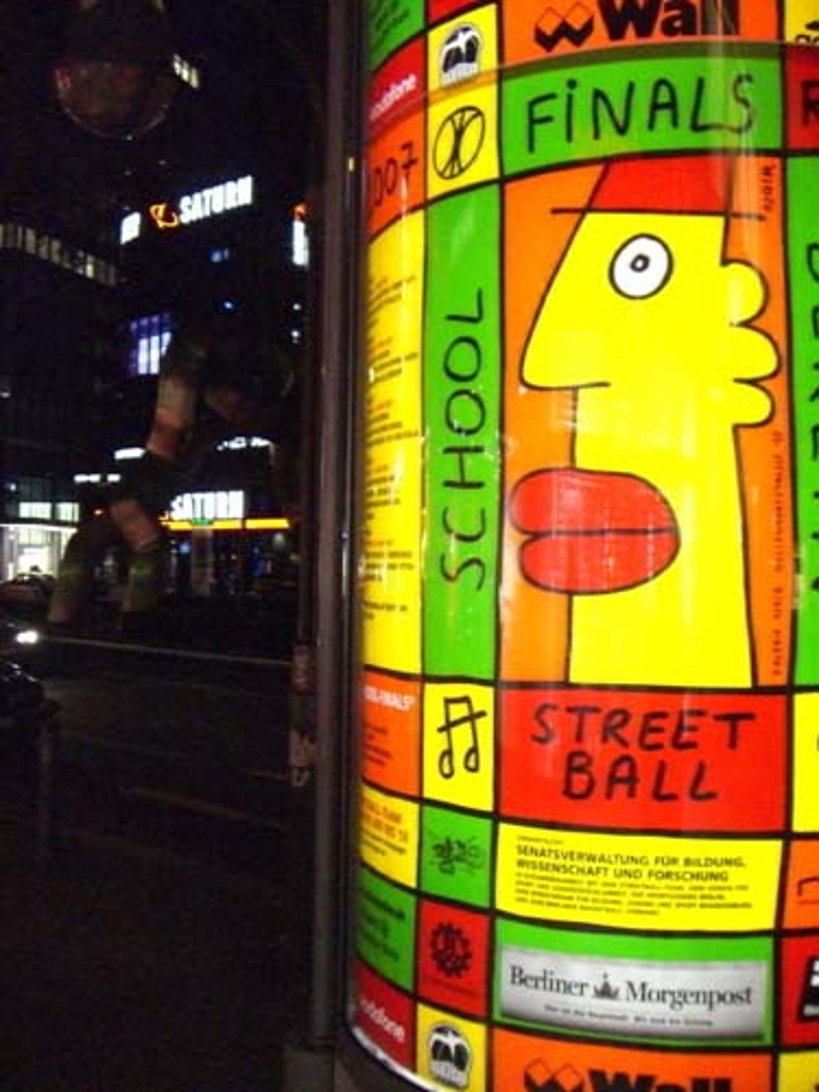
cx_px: 410
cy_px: 546
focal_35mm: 38
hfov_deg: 37.7
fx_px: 1199
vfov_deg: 49.0
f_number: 2.7
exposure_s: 1/80
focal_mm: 6.2
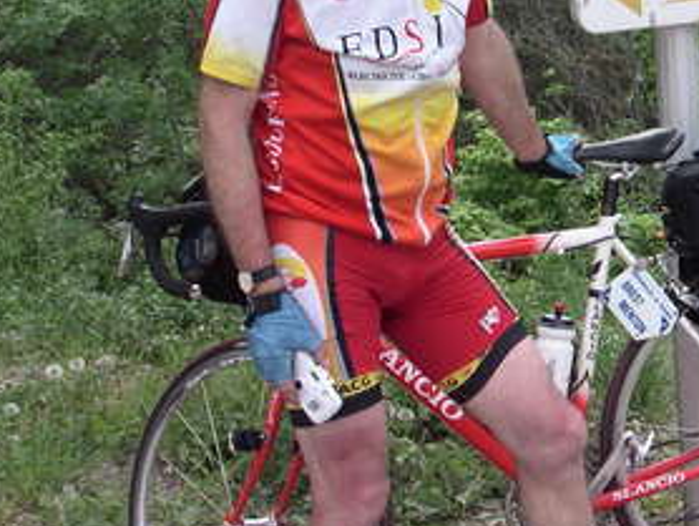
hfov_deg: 23.1
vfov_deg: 18.0
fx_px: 1657
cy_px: 201
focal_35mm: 82
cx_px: 656
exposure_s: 1/380
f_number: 2.8
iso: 50
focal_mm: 6
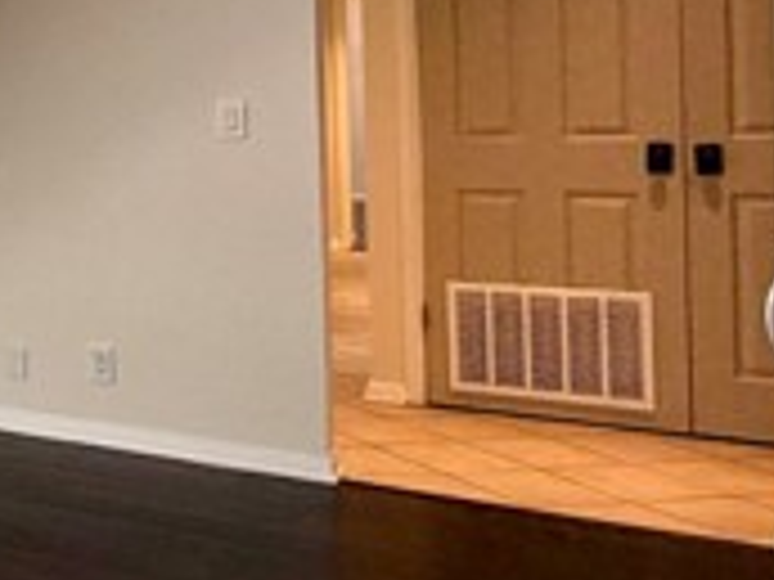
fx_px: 1163
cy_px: 117
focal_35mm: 52
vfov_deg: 27.5
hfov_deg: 25.9
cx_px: -418
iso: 125
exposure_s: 1/121
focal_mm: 2.22
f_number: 2.2
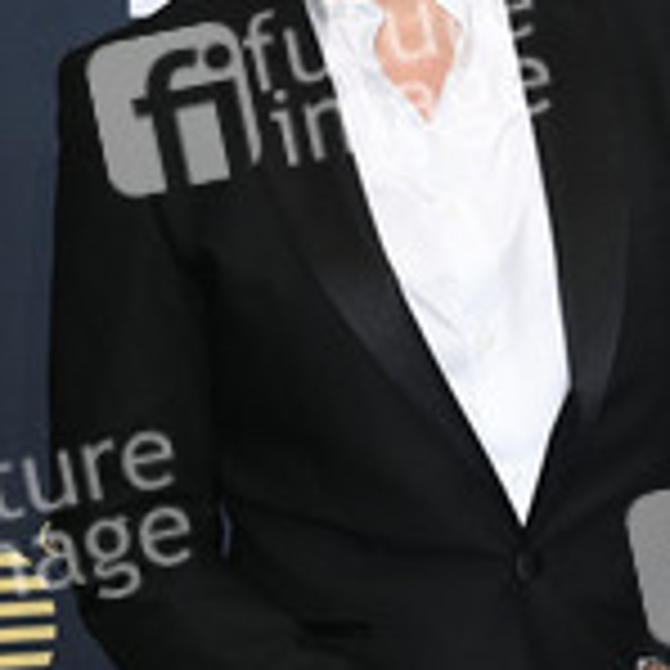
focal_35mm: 224
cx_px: 450
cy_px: 315
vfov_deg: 7.8
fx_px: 4905
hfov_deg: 7.8
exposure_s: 1/250
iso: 320
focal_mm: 98
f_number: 5.6
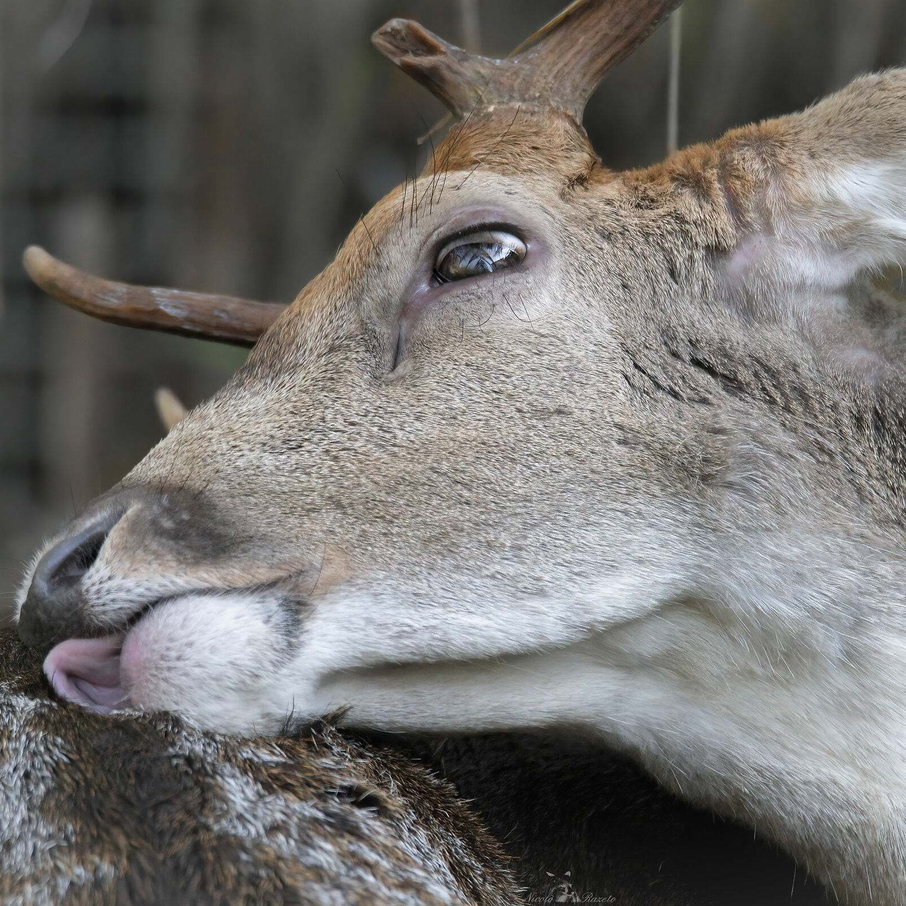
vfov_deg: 2.0
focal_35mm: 881
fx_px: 26087
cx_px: 534
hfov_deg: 2.0
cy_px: 453
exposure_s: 1/1600
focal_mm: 460
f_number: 6.3
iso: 10000
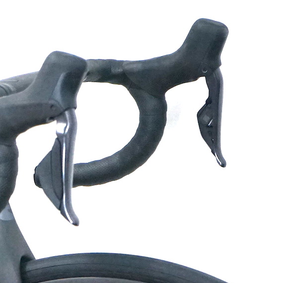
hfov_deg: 7.1
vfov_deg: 7.2
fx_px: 2220
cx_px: -200
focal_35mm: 240
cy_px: 332
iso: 2500
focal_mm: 70
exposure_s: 1/160
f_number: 5.6
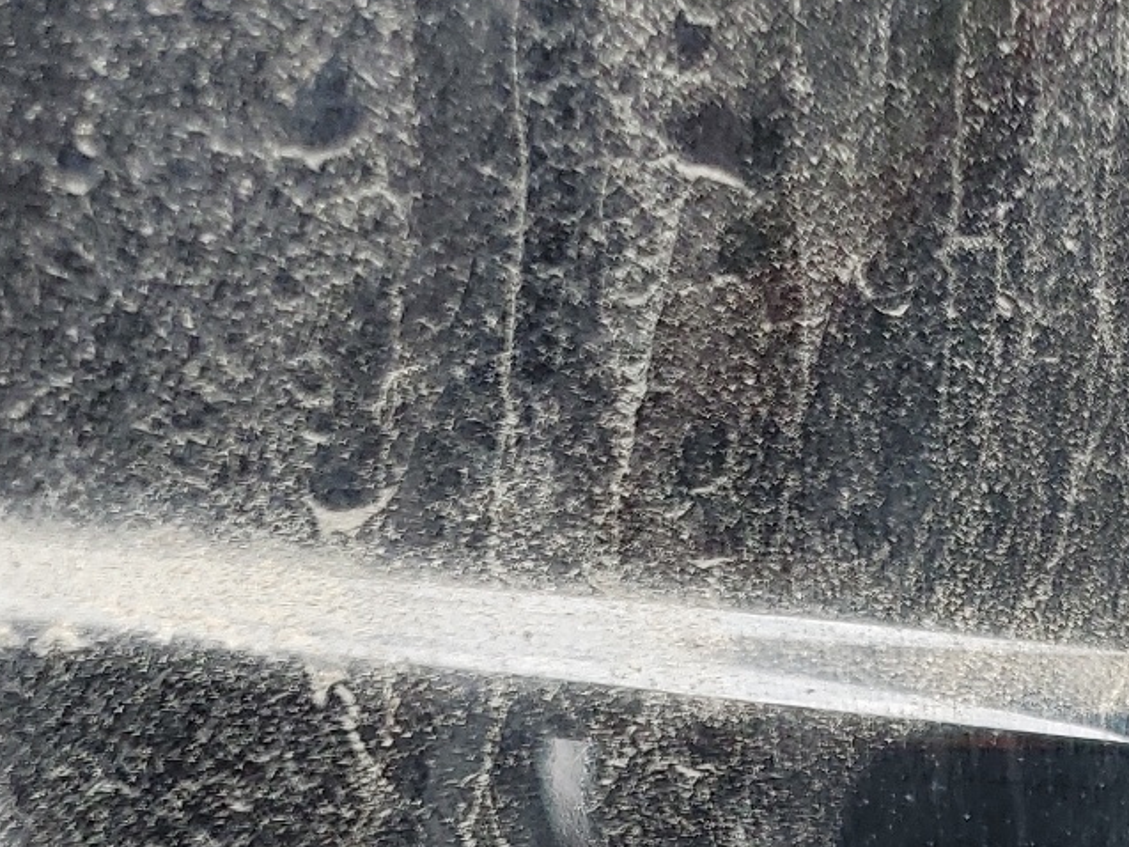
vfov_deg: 13.6
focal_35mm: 87
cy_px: 1863
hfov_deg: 22.1
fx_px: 2838
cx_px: 943
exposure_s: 1/185
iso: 50
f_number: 1.5
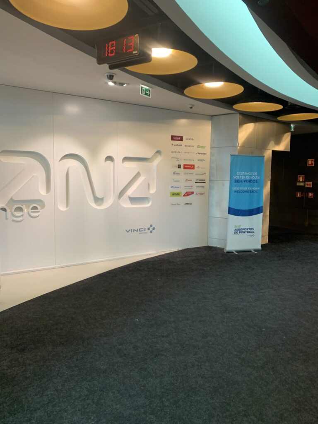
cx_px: 159
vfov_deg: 67.3
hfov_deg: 53.1
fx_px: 318
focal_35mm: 26
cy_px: 212
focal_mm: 4.25
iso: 80
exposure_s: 1/50
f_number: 1.8
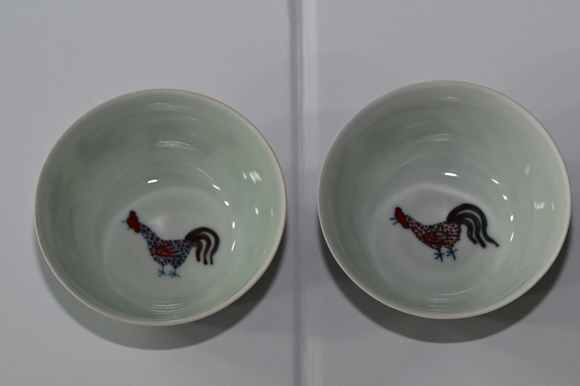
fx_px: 2537
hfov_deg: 13.0
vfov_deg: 8.7
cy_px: 193
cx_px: 290
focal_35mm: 158
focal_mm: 105
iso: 1100
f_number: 8
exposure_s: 1/60
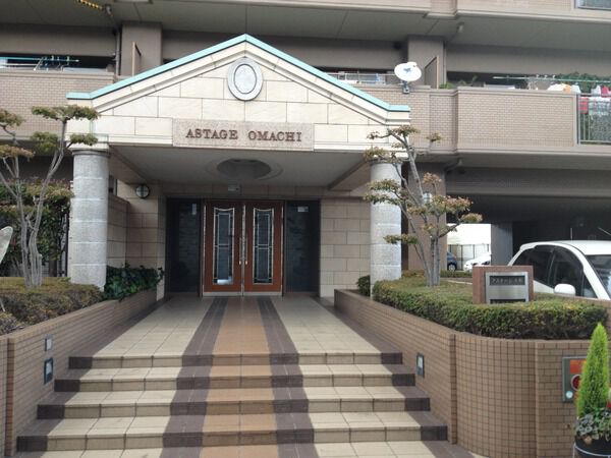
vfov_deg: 40.7
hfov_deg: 52.6
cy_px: 229
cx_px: 306
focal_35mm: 35
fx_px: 618
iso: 50
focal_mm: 4.28
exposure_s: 1/20
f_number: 2.4
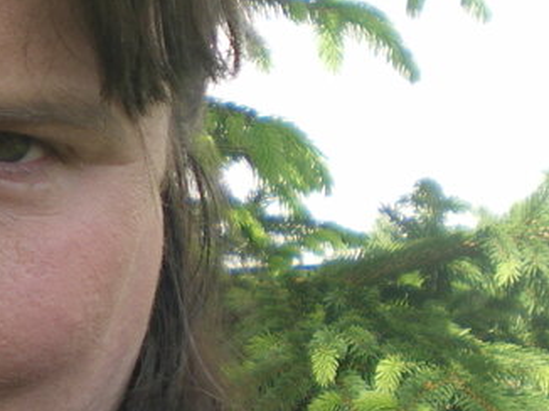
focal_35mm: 140
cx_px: -135
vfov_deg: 10.6
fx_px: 2219
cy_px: 227
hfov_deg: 13.7
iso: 64
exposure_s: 1/250
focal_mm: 6.3
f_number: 3.1
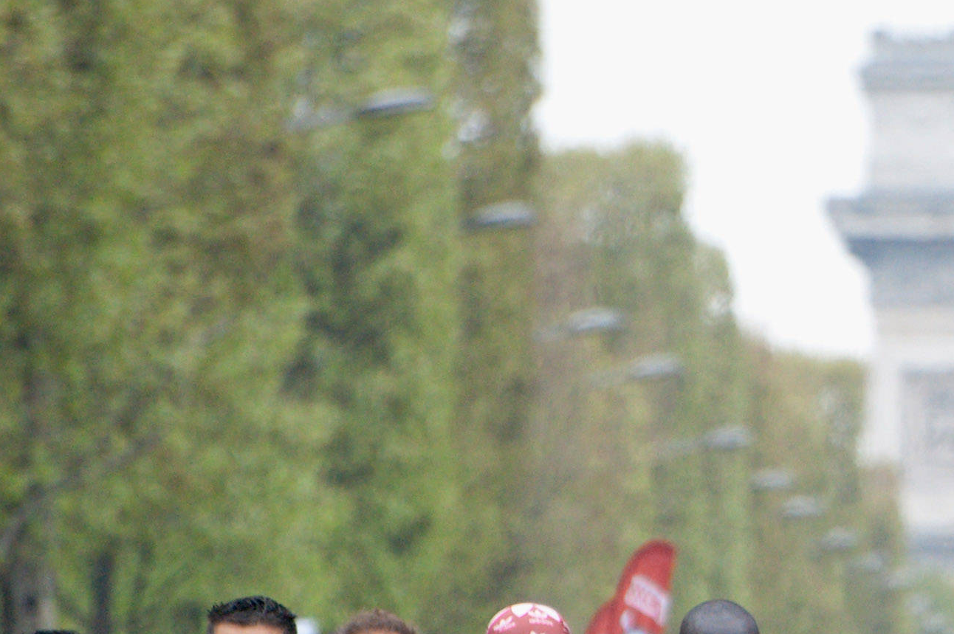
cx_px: 975
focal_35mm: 511
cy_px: 616
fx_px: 13529
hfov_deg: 4.0
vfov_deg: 2.7
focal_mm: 220
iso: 500
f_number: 5.6
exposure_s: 1/400
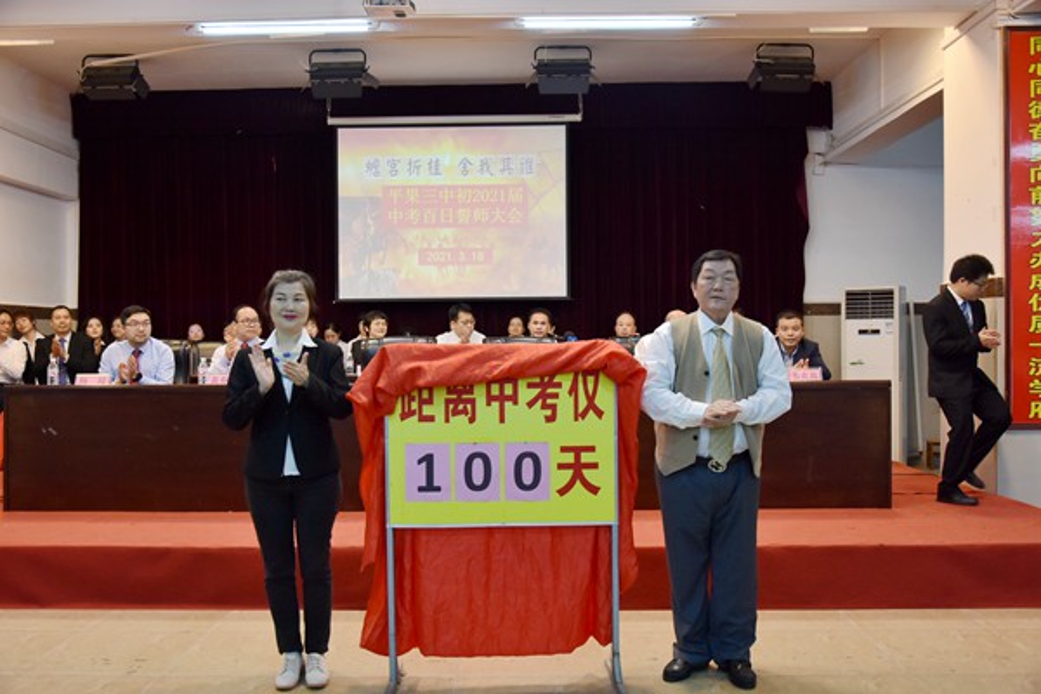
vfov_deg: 40.0
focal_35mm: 33
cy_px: 347
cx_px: 520
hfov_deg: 57.2
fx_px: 954
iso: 800
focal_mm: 22
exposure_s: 1/80
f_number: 3.8
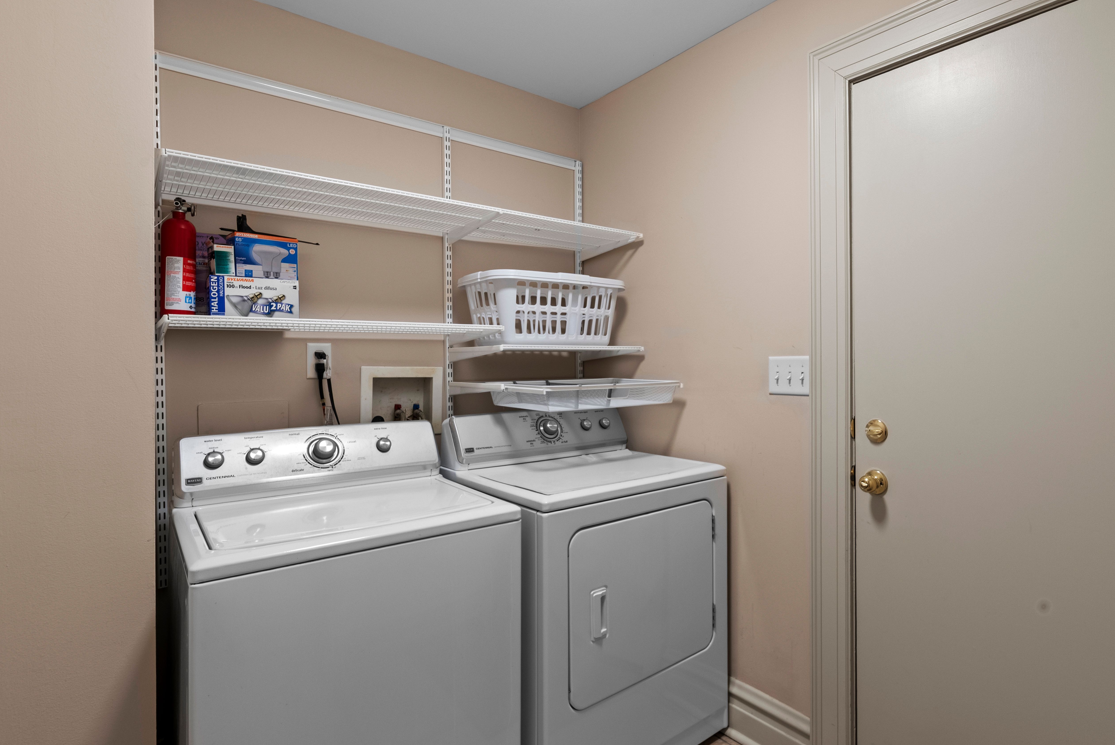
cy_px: 342
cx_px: 636
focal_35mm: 18
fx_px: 558
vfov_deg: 67.3
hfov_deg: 89.4
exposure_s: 1/4
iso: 400
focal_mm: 15
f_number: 8
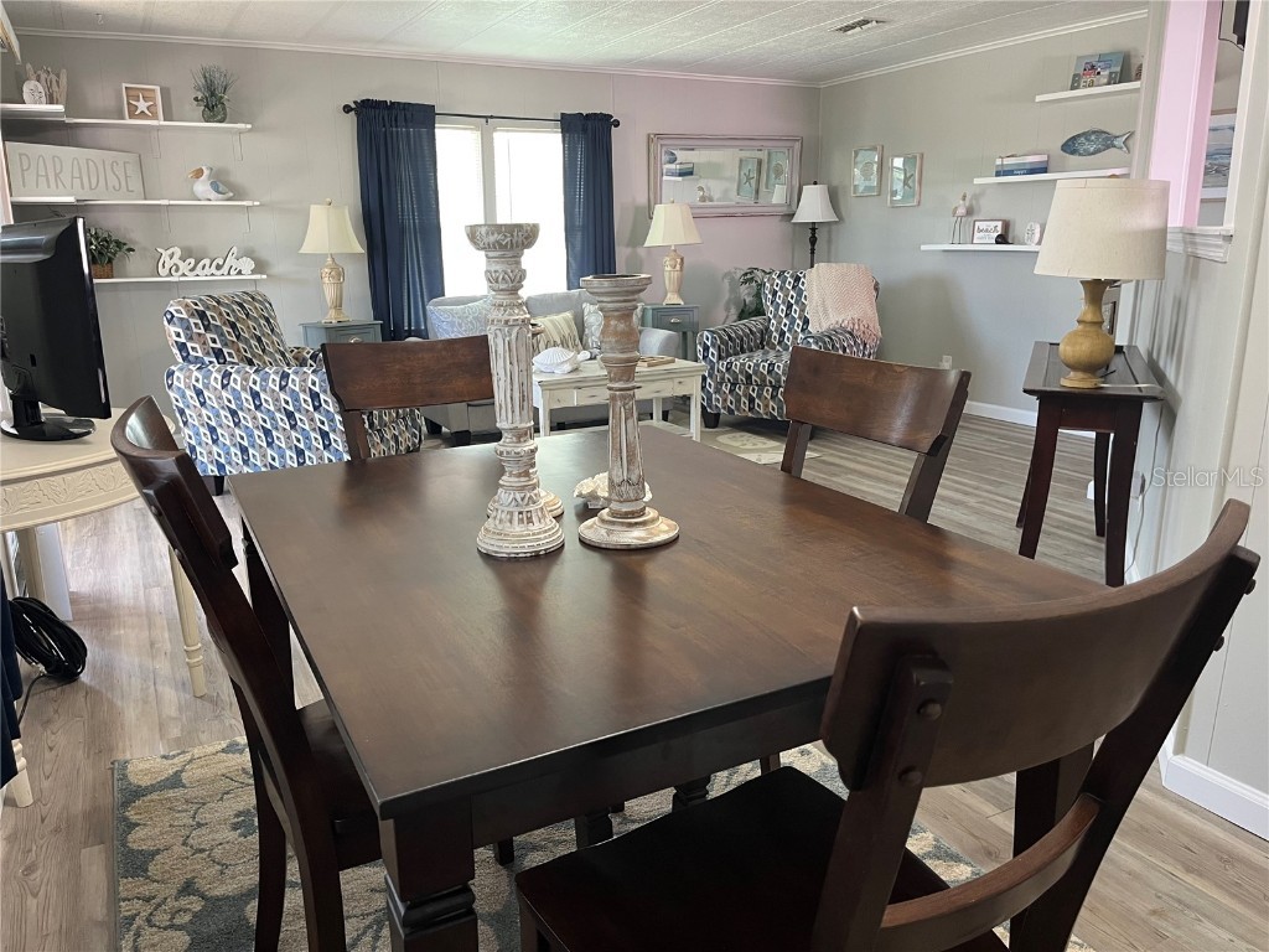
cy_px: 476
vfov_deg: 53.1
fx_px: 953
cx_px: 634
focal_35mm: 26
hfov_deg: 67.3
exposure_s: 1/60
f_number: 1.6
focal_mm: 5.1
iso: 160
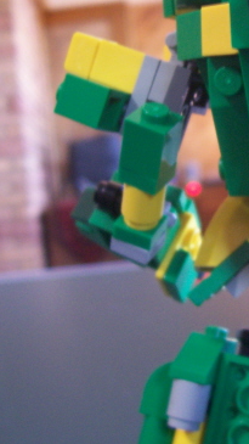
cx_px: 260
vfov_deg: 32.3
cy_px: 182
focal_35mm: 65
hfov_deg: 18.0
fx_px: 764
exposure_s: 1/8
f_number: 2.7
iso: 160
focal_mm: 5.6
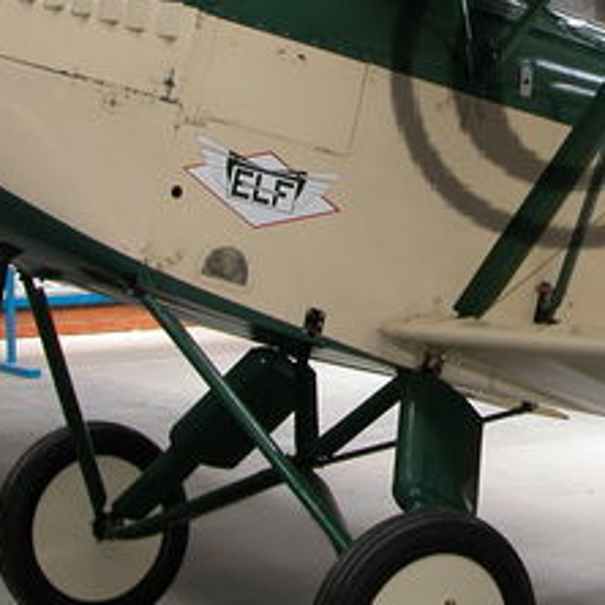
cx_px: 572
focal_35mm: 124
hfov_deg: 13.9
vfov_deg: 13.9
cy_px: 71
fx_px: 2452
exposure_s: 1/64.2
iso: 100
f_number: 3.2
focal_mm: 10
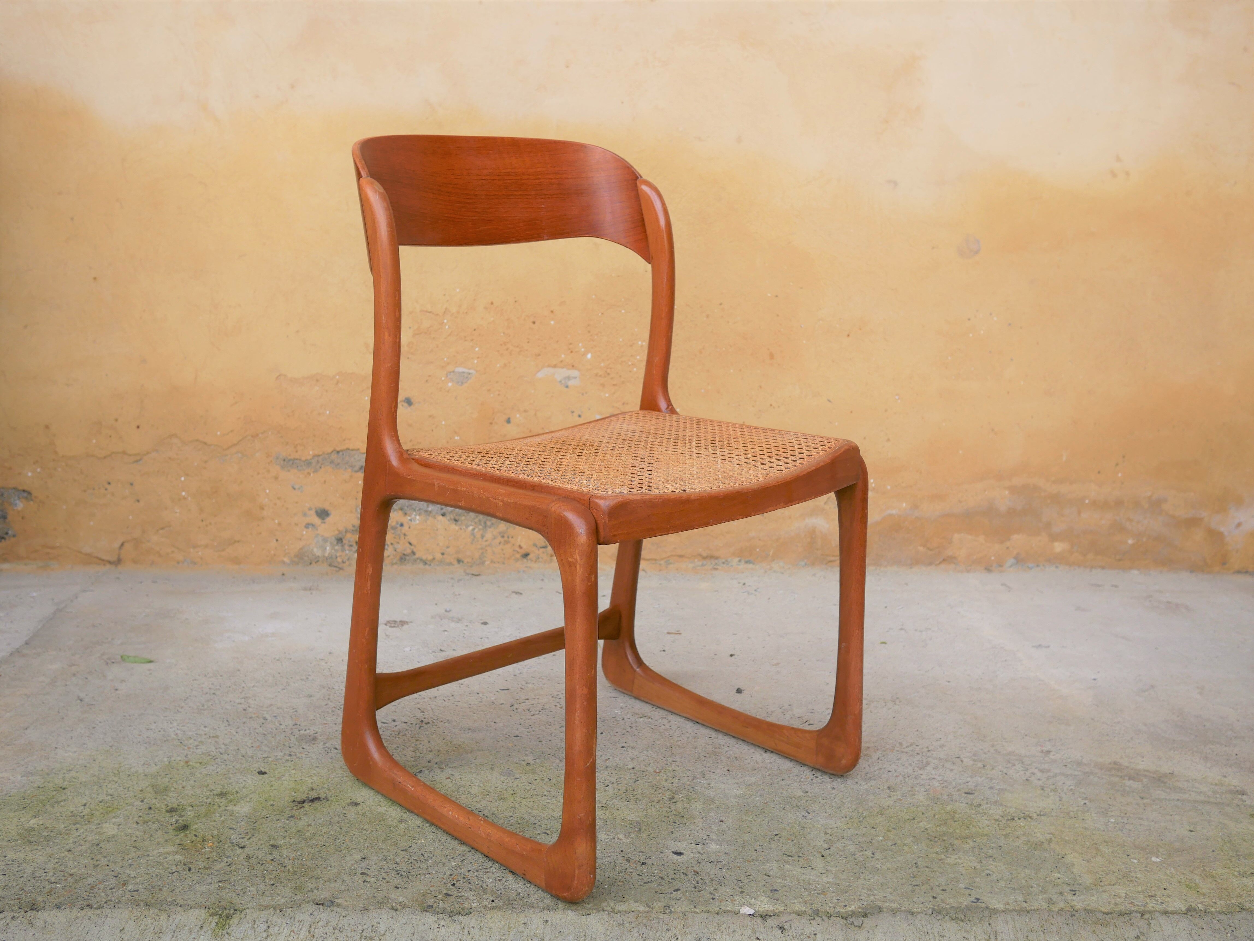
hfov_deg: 46.8
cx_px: 627
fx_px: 1450
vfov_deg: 36.0
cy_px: 470
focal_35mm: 40
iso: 200
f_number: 3.2
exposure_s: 1/400
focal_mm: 20
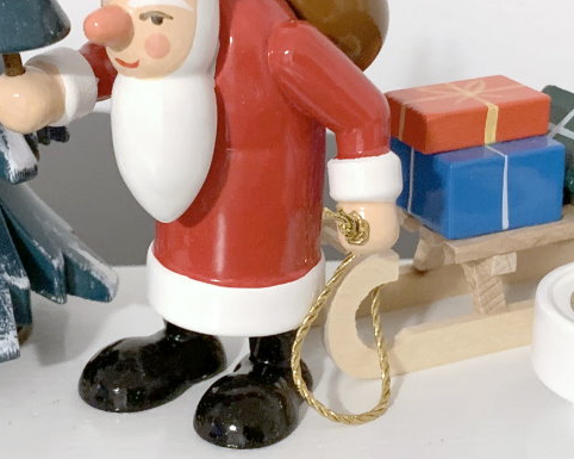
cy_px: 202
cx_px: 276
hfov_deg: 24.2
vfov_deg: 19.4
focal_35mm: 79
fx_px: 1341
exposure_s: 1/25
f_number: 1.8
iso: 500
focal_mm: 4.25
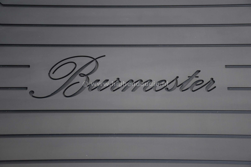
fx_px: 544
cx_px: 126
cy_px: 84
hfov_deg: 26.0
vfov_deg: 17.5
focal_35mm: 78
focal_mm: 52
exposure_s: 1/60
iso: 2000
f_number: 4.8
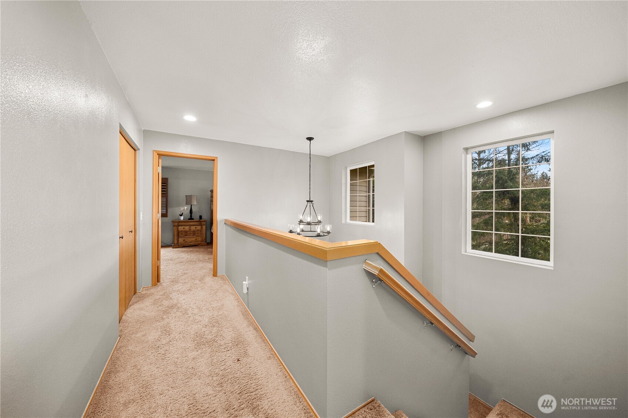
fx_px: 209
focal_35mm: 12
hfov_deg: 112.6
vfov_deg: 90.0
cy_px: 209
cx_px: 314
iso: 800
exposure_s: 1/30
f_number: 6.7
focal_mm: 12
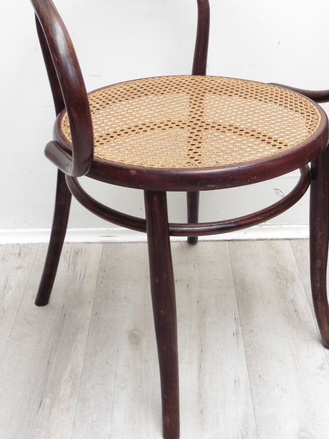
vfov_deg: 35.6
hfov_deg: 27.4
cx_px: 218
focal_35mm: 53
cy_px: 125
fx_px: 672
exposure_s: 1/60
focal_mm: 6.1
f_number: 3.7
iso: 100
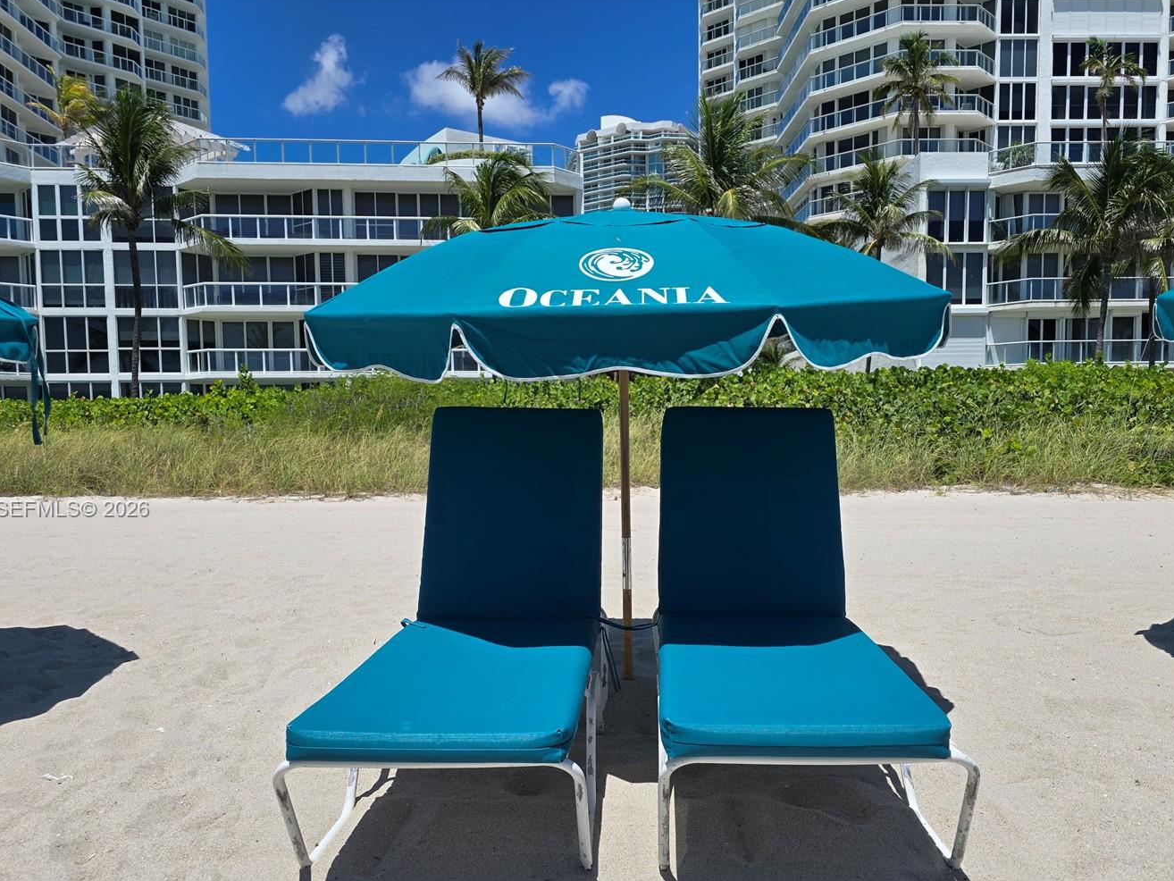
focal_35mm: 28
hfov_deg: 63.4
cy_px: 510
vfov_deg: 49.6
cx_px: 585
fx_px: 950
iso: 12
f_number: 1.7
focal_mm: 6.3
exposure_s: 1/1372
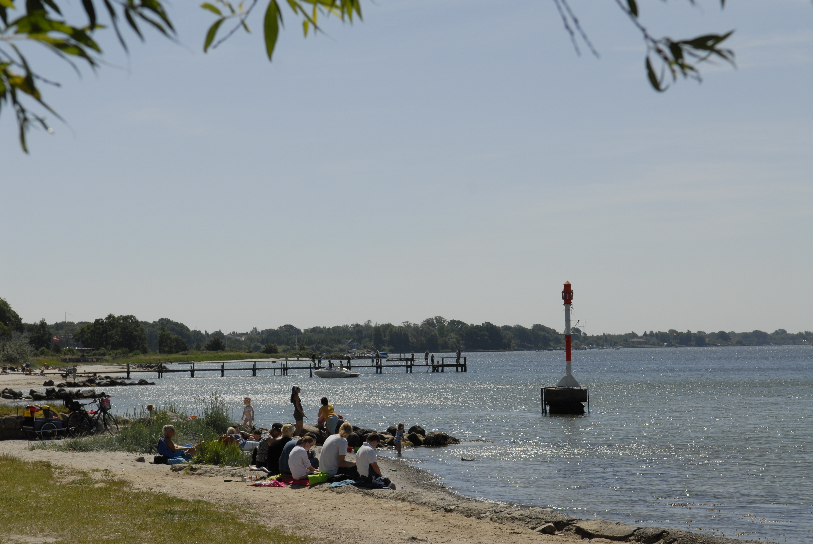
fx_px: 1865
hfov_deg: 24.6
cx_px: 406
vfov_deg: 16.6
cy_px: 272
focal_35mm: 82
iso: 200
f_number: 8
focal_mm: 55
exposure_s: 1/1250
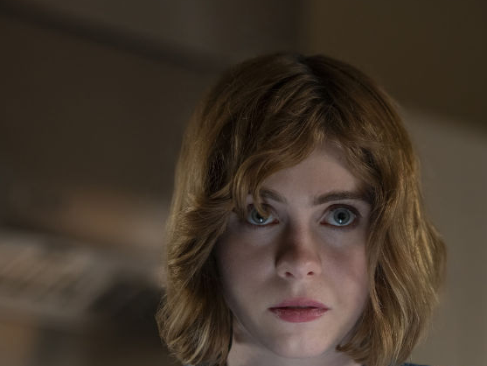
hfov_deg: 11.2
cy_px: 260
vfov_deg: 8.4
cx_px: 356
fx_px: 2477
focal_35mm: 176
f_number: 2.2
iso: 2500
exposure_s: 1/50
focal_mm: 85
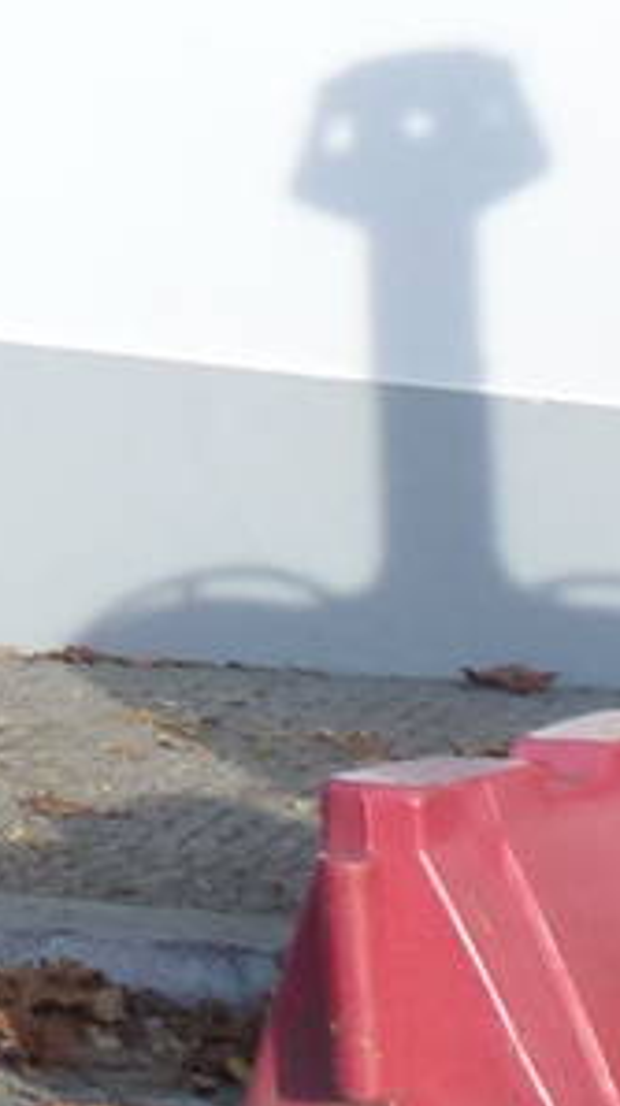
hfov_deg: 6.2
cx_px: -1749
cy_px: -1110
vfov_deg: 11.8
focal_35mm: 164
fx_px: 4807
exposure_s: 1/320
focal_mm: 5
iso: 160
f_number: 4
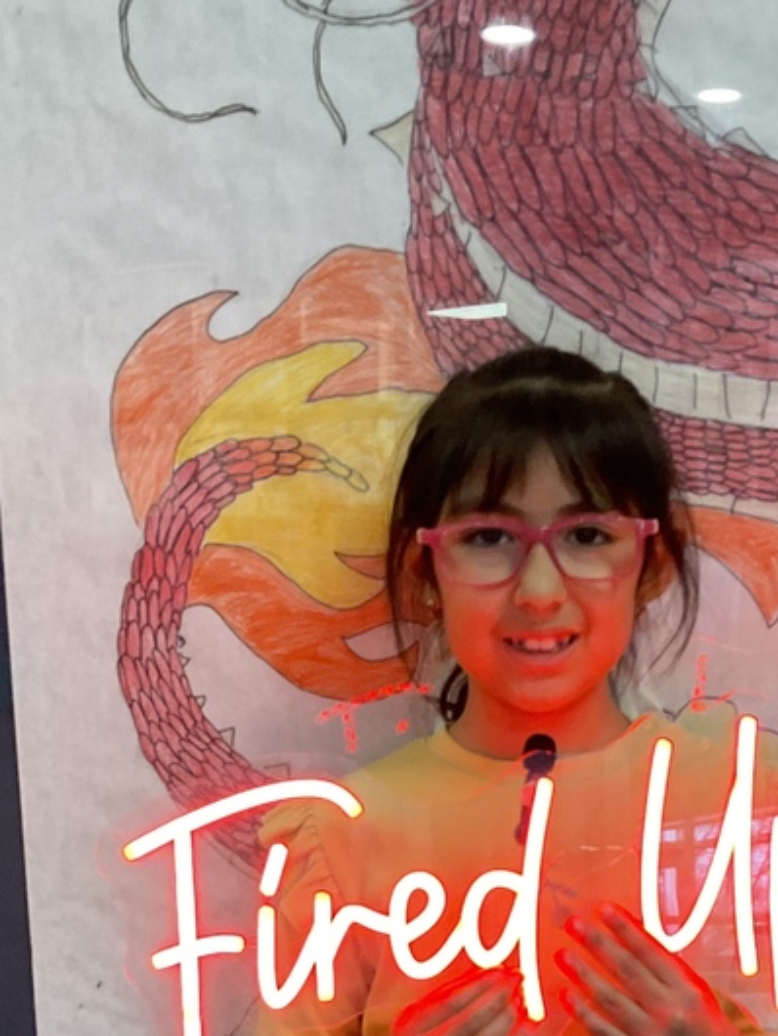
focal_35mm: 56
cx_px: 497
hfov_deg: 26.0
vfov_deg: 32.3
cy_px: 966
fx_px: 1677
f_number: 1.8
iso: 200
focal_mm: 3
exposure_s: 1/60
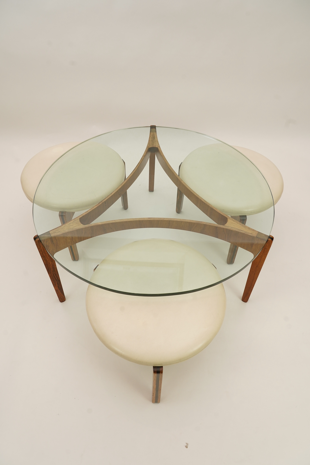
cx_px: 155
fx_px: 336
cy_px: 232
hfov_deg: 49.6
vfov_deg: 69.4
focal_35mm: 26
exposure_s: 1/125
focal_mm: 26
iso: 800
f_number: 8
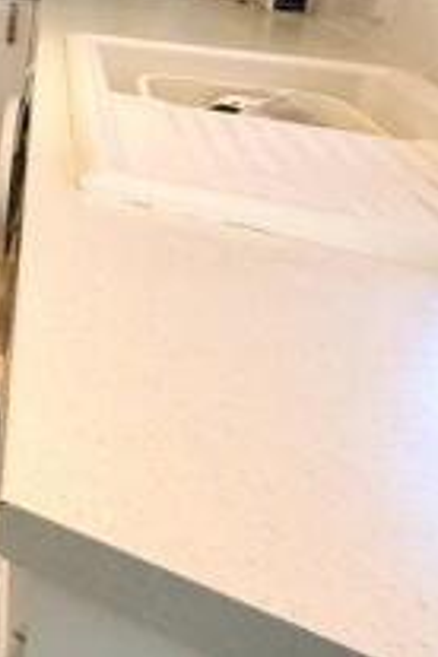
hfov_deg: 18.1
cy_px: -30
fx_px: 748
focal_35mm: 41
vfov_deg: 40.3
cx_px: -481
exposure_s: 1/100
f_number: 2.2
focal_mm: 2.22
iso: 320
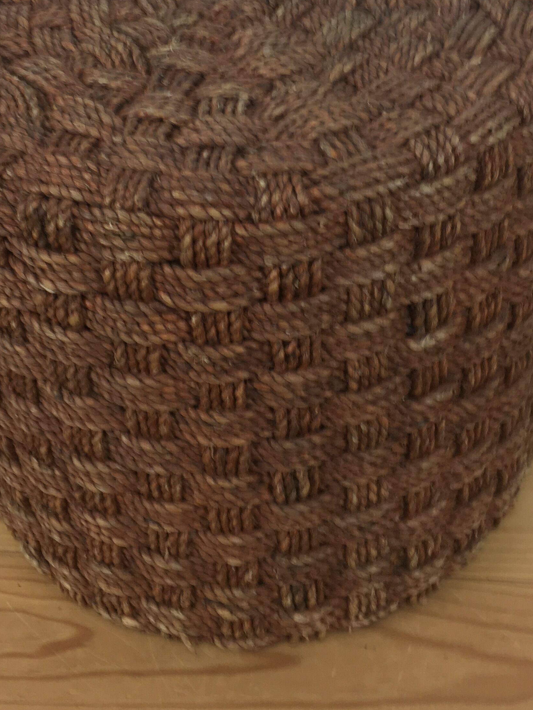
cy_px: 189
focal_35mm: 53
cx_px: 252
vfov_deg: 35.5
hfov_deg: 27.5
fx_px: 1088
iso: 32
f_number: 2.2
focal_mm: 4.15
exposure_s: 1/33
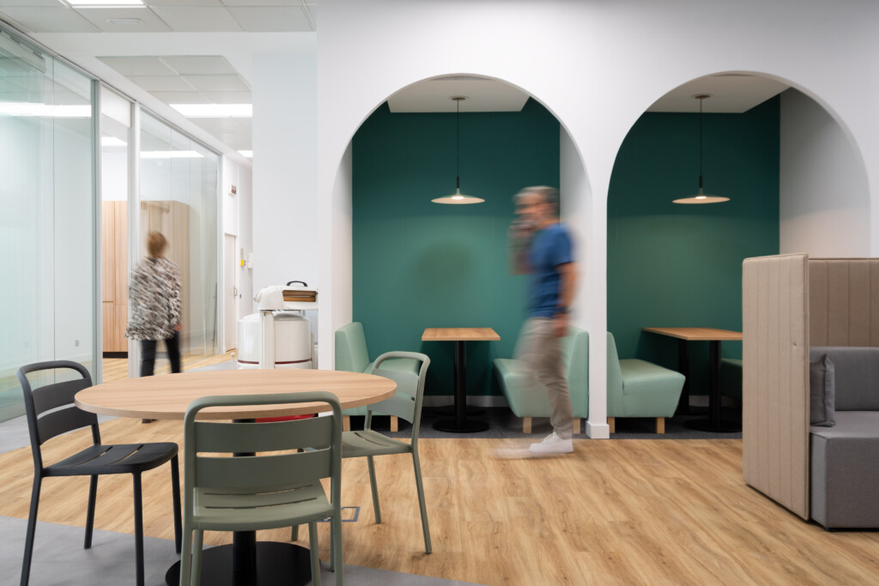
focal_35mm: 29
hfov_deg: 63.7
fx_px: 708
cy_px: 293
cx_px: 440
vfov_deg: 45.0
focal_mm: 29
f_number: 7.1
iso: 320
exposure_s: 1/8
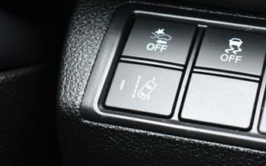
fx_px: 630
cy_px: 78
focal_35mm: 87
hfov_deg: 23.4
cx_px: 226
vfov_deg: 15.0
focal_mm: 31
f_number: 4.2
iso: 3200
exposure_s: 1/125
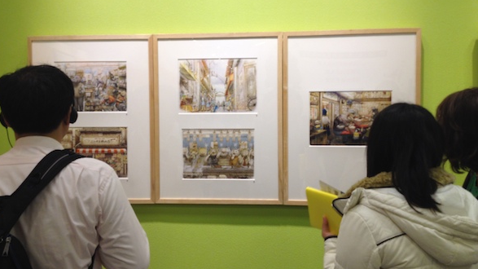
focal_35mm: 39
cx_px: 235
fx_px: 494
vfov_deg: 30.4
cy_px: 121
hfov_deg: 51.6
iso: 64
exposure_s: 1/20
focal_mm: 4.28
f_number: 2.4
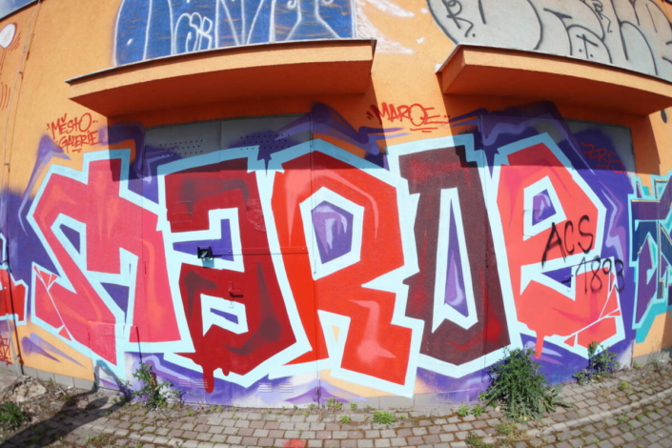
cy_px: 224
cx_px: 336
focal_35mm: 30
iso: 100
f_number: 4.5
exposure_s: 1/800
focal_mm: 20
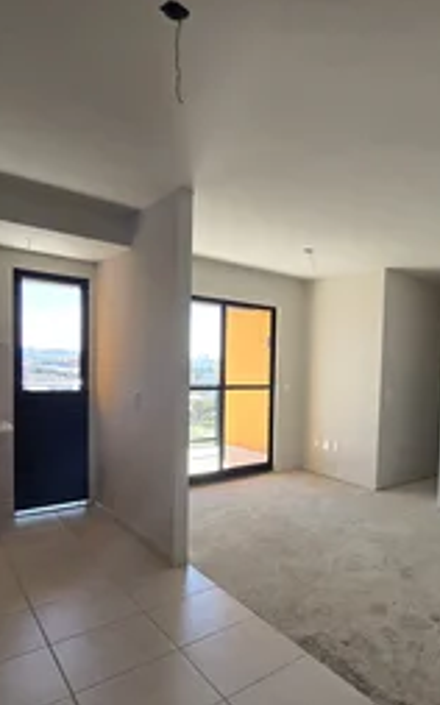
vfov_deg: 81.9
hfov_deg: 53.5
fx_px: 403
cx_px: 351
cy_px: 397
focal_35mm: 21
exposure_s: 1/359
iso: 80
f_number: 2.2
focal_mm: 2.2
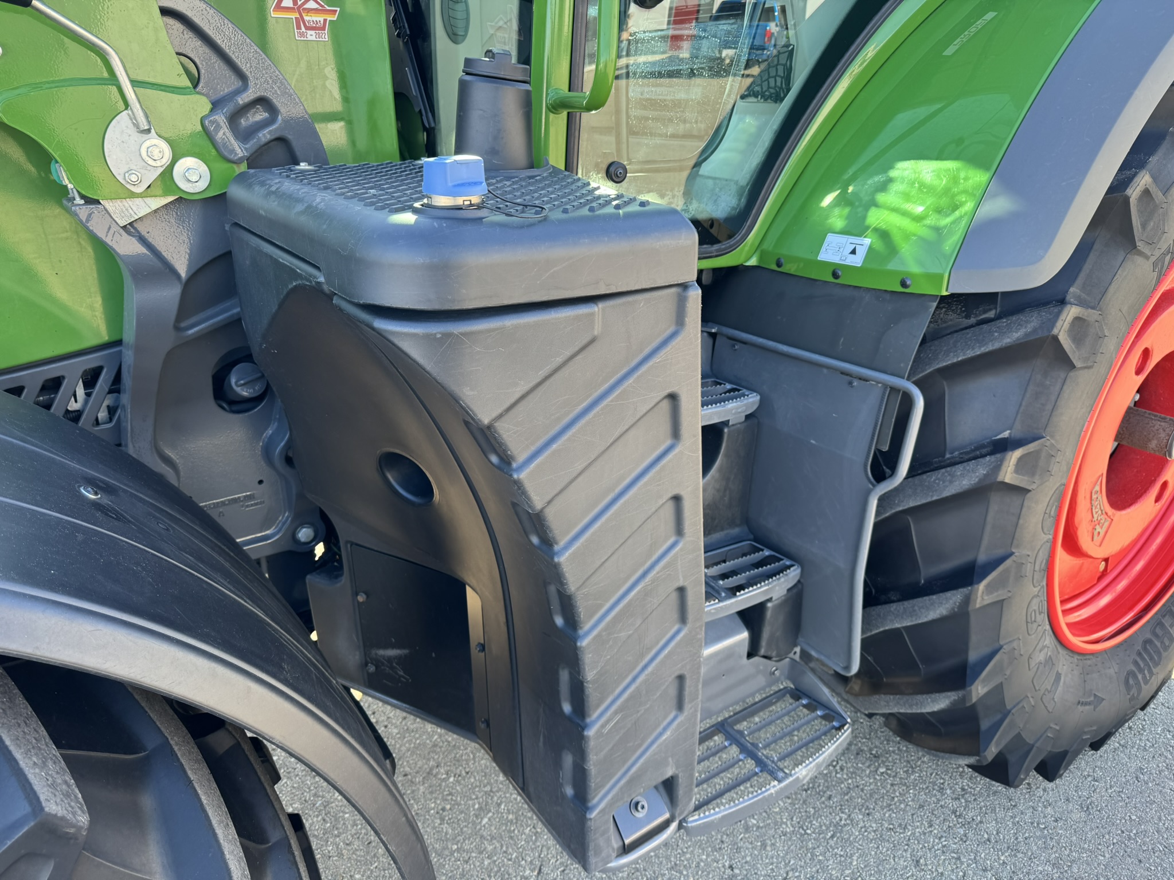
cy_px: 440
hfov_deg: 71.6
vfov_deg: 56.8
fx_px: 814
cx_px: 587
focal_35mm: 24
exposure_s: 1/202
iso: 80
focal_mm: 6.76
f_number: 1.78
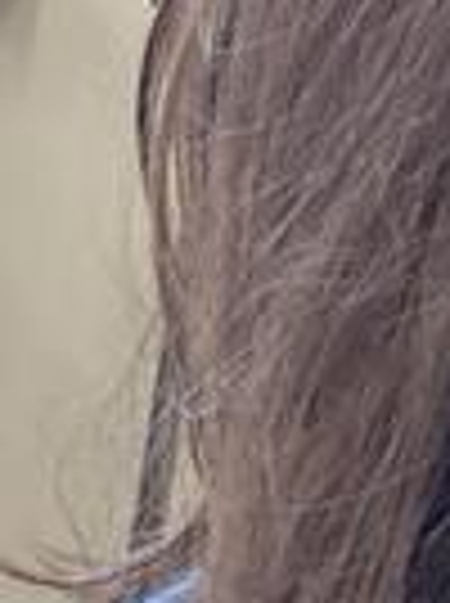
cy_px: -322
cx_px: 432
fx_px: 2886
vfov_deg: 11.4
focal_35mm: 166
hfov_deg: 8.9
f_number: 1.8
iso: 125
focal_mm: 4.25
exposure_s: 1/100
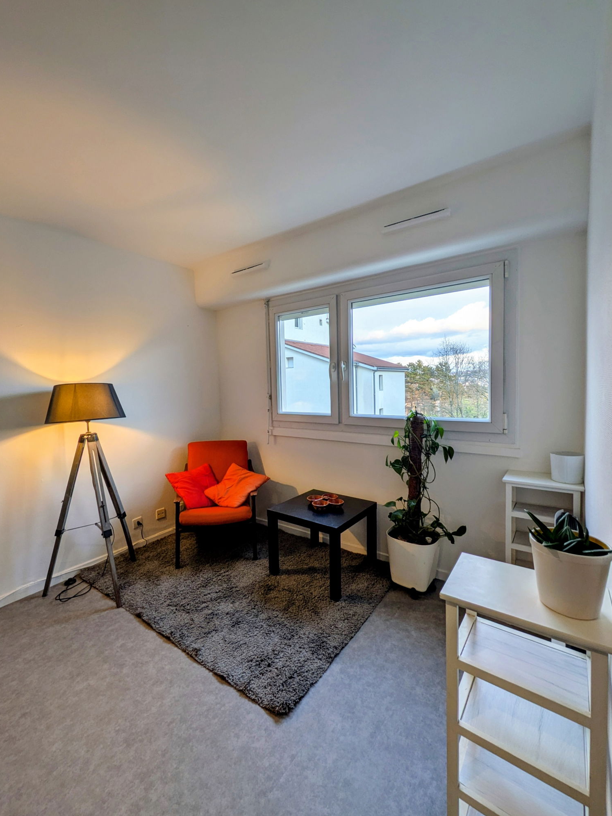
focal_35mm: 15
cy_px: 400
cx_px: 298
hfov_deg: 81.7
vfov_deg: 98.2
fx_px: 354
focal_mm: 1.83
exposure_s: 1/100
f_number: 2.2
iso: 67
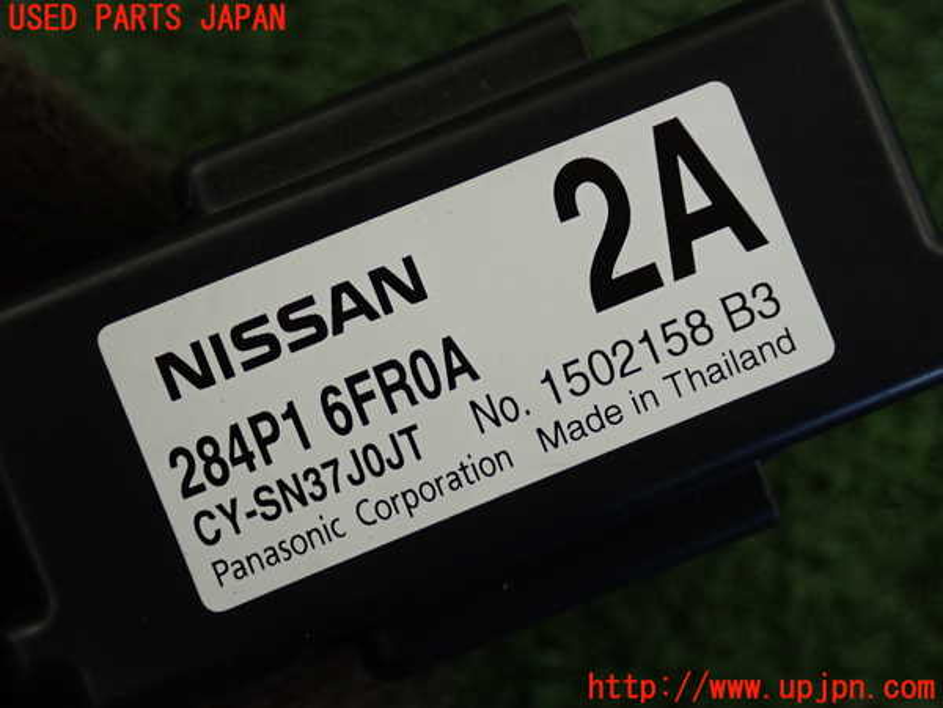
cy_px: 354
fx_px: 1580
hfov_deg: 33.2
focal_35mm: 58
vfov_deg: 25.2
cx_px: 472
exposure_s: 1/125
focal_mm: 10.35
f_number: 3.5
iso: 500
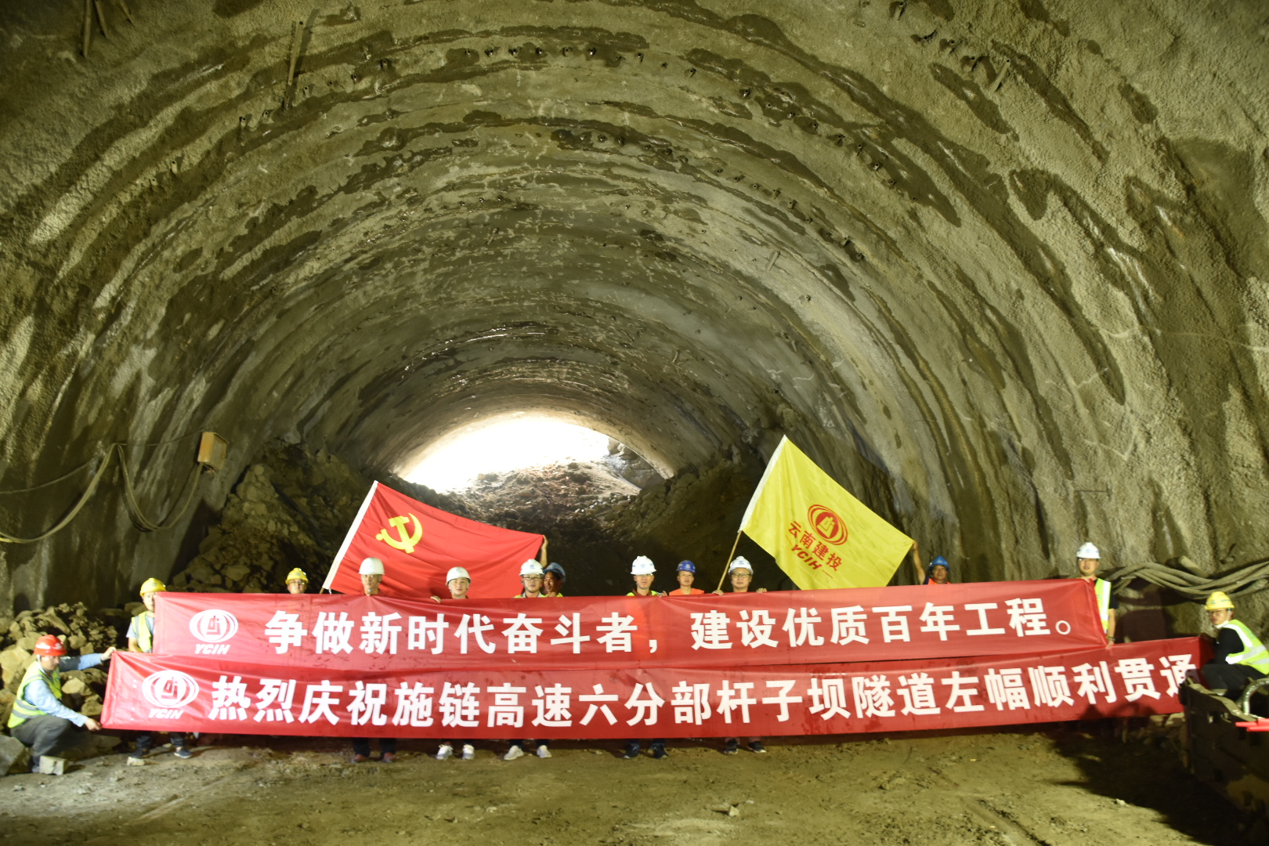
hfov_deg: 67.4
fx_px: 952
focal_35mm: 27
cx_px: 634
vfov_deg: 47.9
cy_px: 423
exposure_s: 1/10
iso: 1000
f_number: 3.5
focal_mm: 18
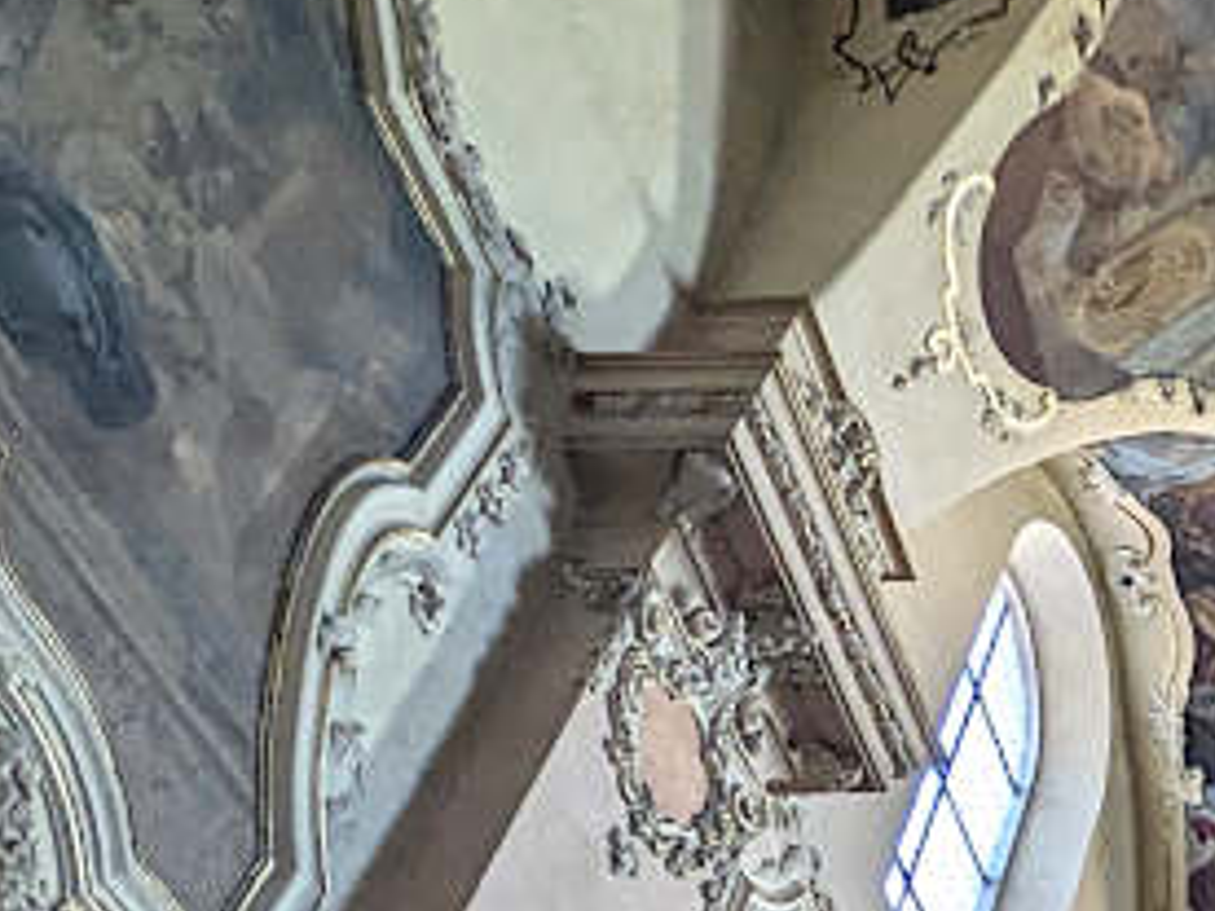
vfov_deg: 20.5
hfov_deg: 23.2
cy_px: 1199
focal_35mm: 65
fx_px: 2281
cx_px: 1889
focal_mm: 1.83
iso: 268
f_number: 2.2
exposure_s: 1/100
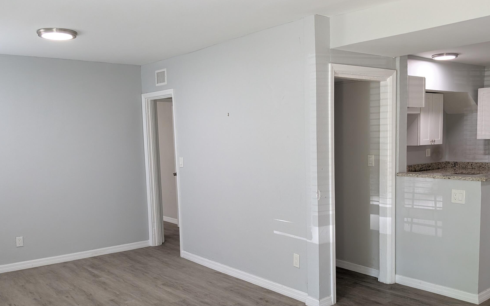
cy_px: 195
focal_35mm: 34
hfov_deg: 56.5
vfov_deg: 37.0
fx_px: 454
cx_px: 280
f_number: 1.68
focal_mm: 6.9
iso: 358
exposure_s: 1/178
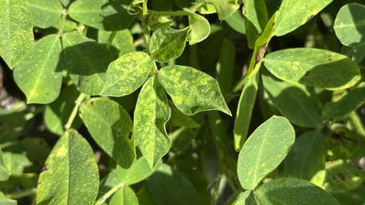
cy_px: 91
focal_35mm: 57
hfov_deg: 36.6
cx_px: 182
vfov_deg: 21.1
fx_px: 552
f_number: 1.6
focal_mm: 5.96
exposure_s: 1/1263
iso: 32
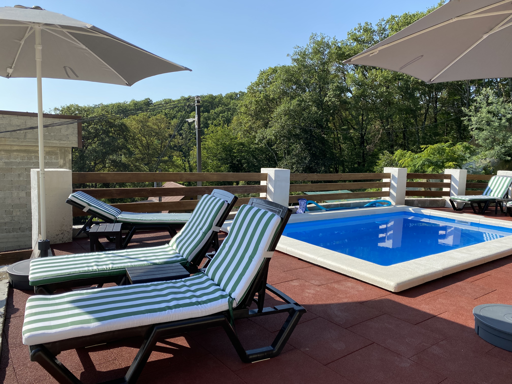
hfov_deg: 67.3
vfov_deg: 53.1
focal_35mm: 26
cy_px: 192
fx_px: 385
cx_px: 256
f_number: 1.8
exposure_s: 1/2066
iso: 32
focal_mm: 4.25
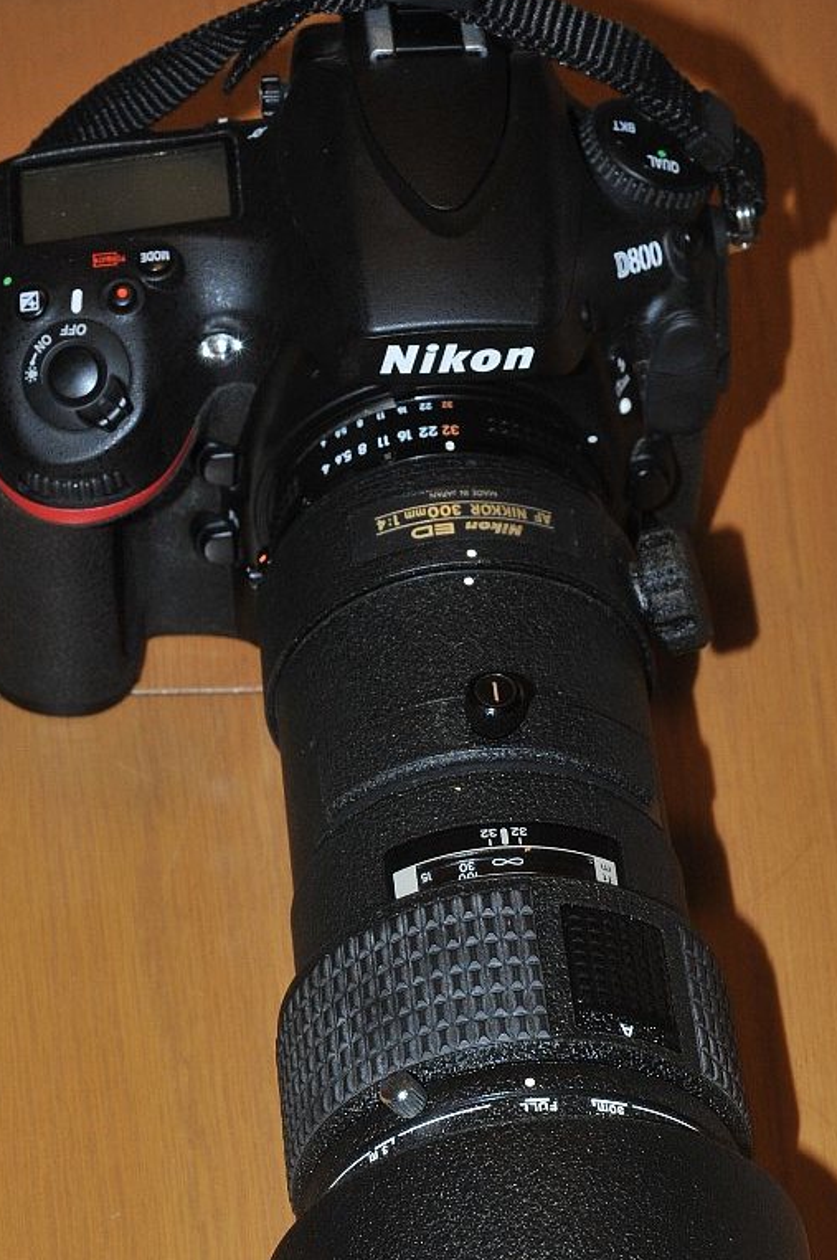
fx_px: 4124
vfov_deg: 17.3
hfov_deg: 11.6
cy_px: 953
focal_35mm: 118
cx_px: 431
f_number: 16
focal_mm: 60
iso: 800
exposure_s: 1/60
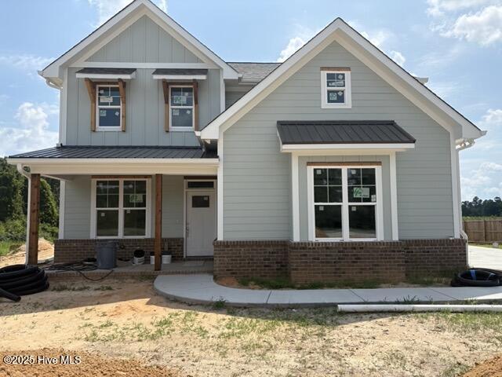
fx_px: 377
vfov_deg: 53.1
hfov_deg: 67.3
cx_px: 251
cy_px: 188
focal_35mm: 26
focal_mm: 5.96
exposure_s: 1/4065
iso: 50
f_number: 1.6
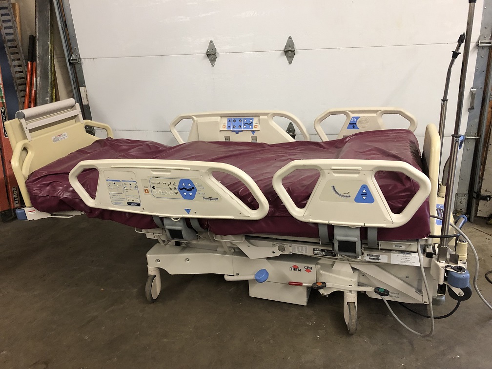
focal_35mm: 28
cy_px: 184
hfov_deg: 63.4
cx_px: 246
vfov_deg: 49.7
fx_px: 398
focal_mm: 3.99
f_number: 1.8
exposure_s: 1/13
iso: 100
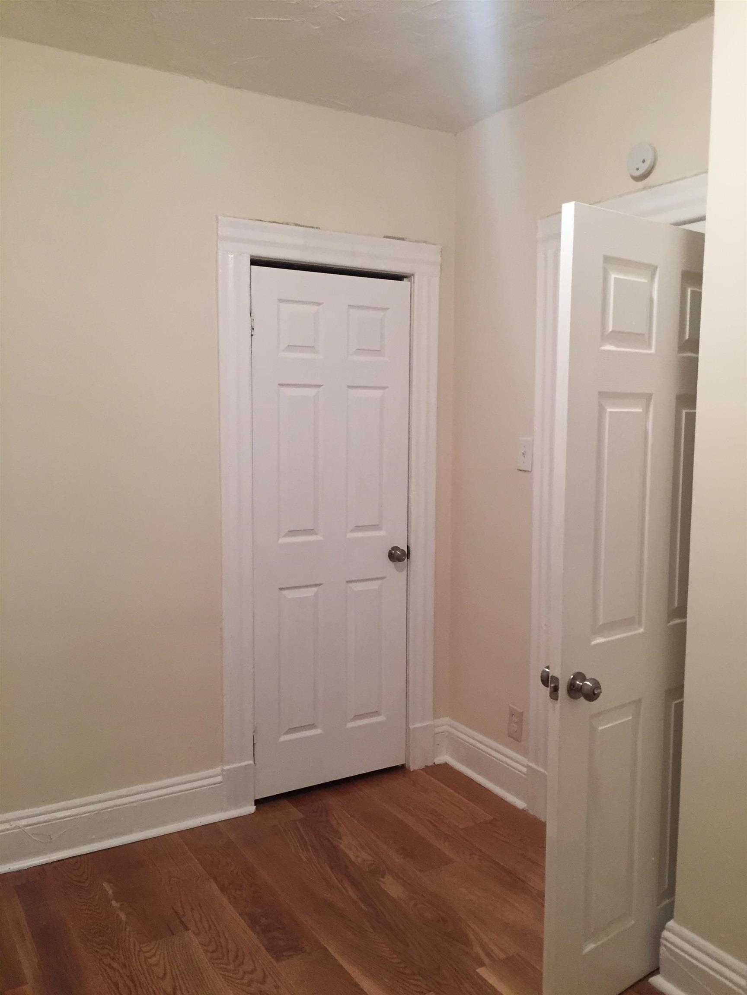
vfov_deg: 61.7
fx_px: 834
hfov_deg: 48.2
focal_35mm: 29
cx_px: 374
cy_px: 498
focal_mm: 4.15
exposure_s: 1/33
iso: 160
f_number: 2.2
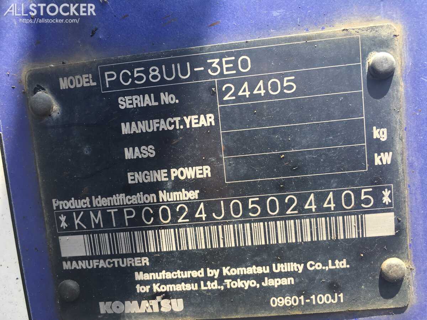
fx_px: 358
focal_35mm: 29
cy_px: 160
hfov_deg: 61.7
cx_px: 214
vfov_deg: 48.2
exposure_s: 1/300
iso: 25
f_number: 2.2
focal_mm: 4.15
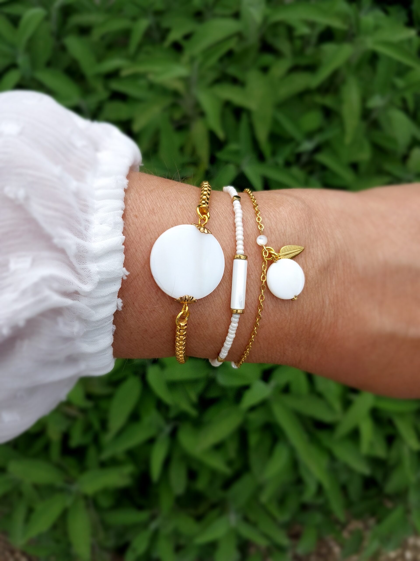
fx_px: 485
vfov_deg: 60.0
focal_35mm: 30
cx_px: 210
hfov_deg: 46.8
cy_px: 280
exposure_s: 1/682
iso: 20
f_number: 1.8
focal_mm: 4.6
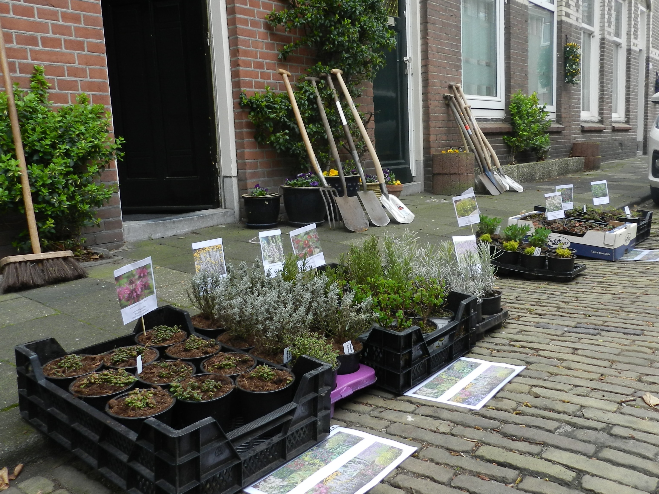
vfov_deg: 46.7
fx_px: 571
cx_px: 359
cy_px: 222
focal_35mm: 30
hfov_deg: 59.9
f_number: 3.4
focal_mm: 4
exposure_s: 1/100
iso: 160
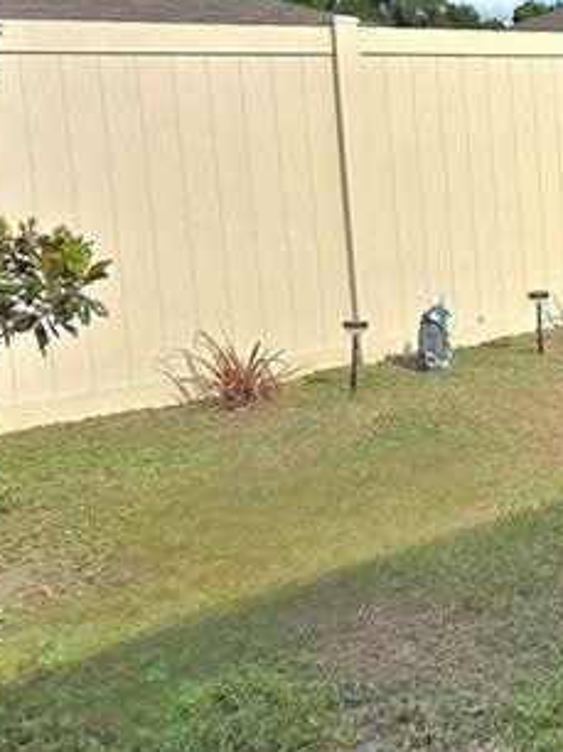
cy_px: 211
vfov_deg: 36.8
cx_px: 794
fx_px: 1108
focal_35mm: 51
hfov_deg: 23.9
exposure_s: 1/2500
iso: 50
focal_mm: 2.2
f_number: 2.2
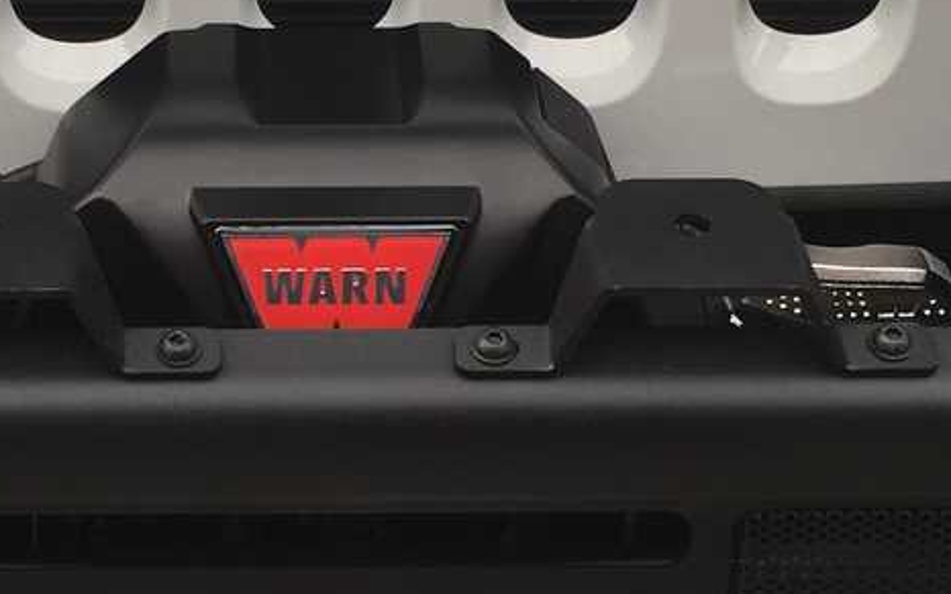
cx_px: 267
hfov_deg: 20.9
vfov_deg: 13.2
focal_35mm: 99
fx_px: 2565
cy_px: 187
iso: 32
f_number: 2.2
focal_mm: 4.15
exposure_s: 1/120
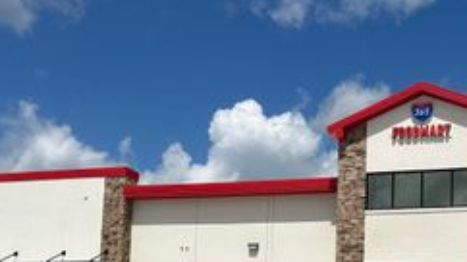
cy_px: 271
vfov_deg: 21.3
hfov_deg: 37.0
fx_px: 669
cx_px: 382
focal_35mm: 54
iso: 80
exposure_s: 1/10753
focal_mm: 6.86
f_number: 1.78
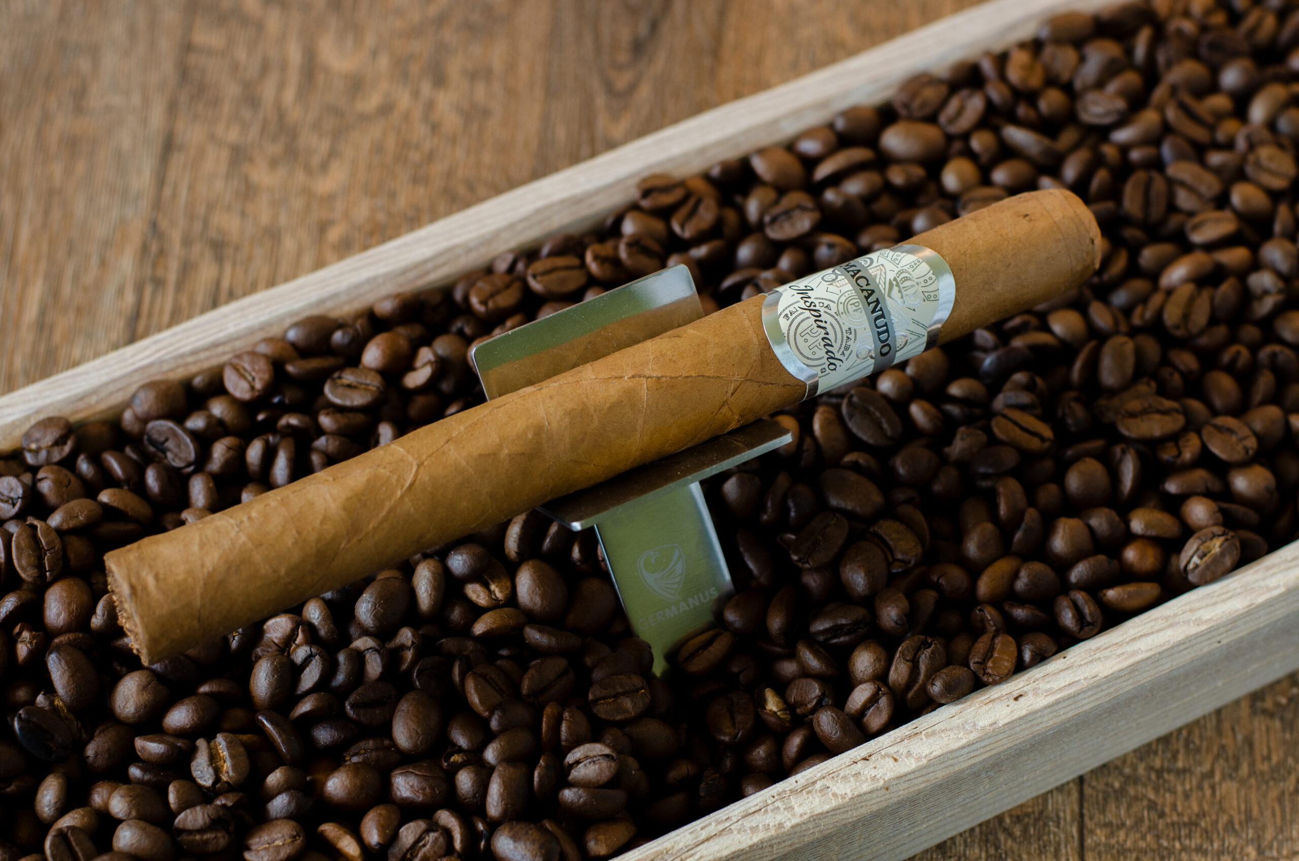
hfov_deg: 27.0
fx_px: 2701
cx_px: 650
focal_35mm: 75
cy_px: 430
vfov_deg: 18.1
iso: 400
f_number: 4.5
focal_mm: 50
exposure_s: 1/50
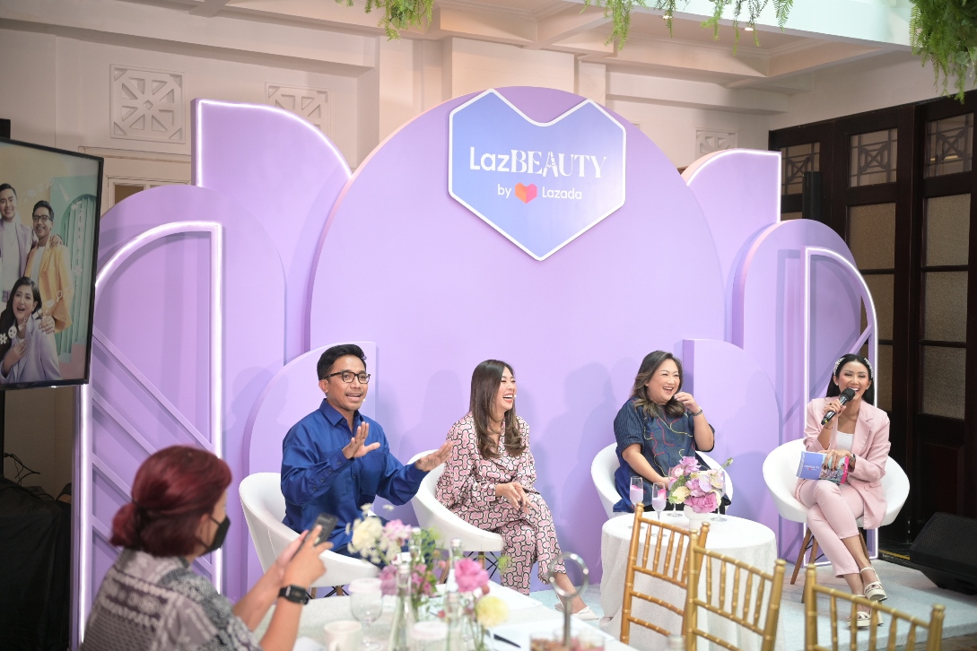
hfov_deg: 46.4
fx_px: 1140
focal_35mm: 42
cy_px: 326
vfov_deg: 31.9
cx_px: 488
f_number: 2.8
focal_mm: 42
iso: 560
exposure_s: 1/125
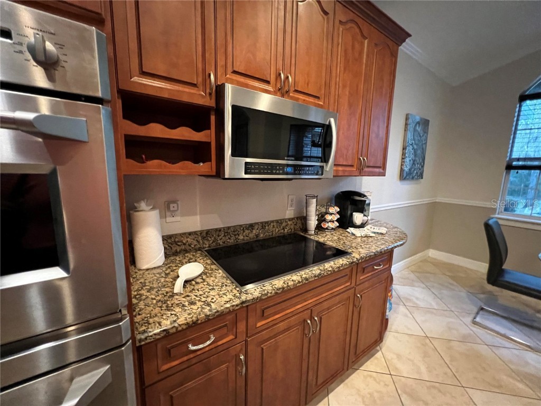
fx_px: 203
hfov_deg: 106.2
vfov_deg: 89.9
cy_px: 203
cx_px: 270
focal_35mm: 13
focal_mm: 1.57
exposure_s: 1/31
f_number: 1.8
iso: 1000
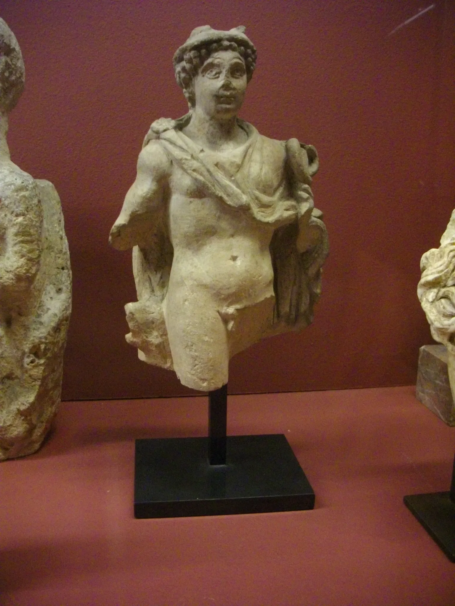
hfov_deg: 38.7
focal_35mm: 37
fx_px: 648
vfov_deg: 50.1
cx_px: 228
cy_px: 303
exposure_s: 1/50
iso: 637
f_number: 2.8
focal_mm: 6.2
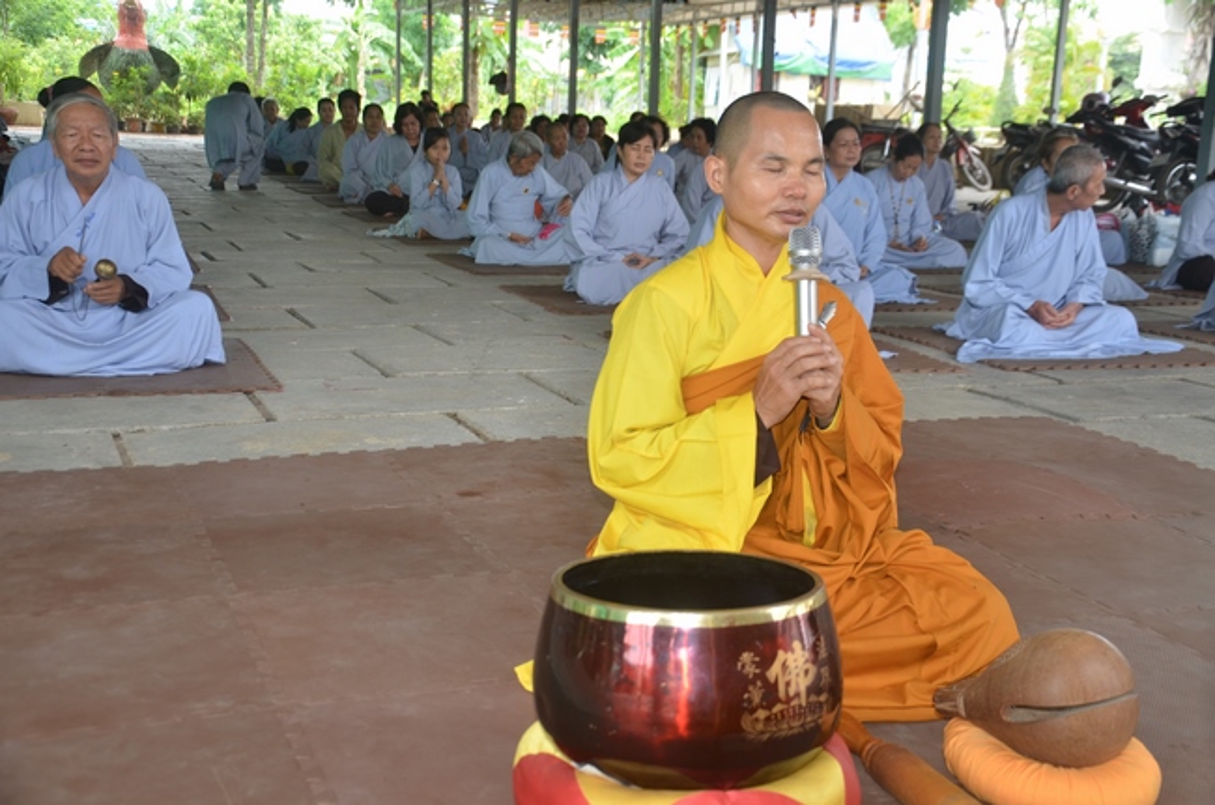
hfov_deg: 43.7
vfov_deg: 29.8
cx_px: 608
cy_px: 402
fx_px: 1516
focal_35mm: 45
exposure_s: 1/160
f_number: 4.2
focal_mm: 30
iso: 400
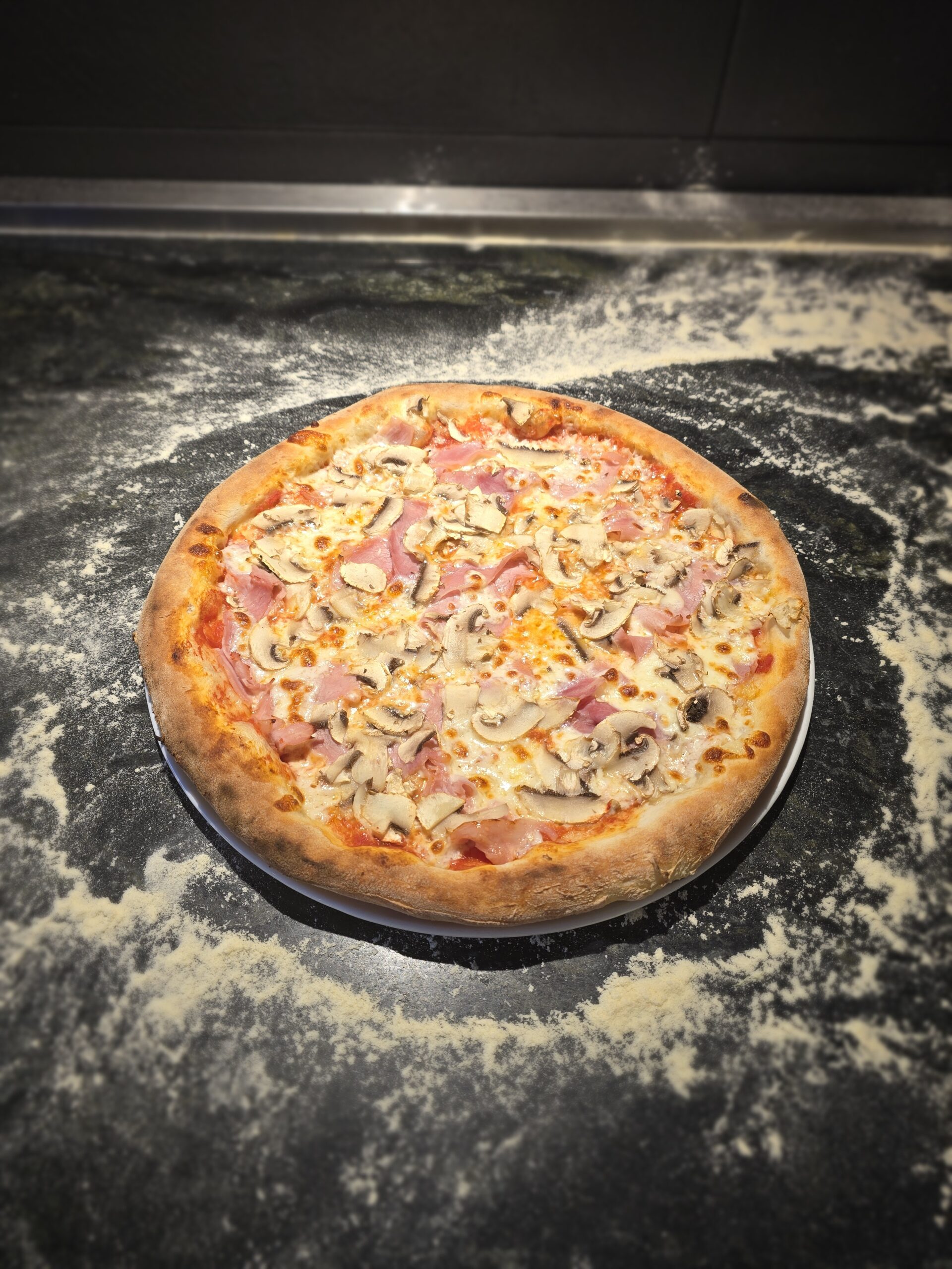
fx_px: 843
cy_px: 634
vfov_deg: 73.9
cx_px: 476
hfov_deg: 58.9
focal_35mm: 23
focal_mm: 6.3
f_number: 1.7
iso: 40
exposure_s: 1/50
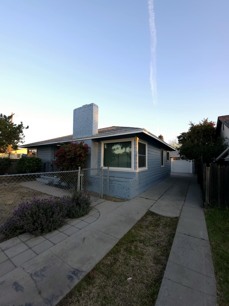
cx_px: 114
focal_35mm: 13
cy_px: 153
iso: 32
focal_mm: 2.2
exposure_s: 1/120
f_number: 1.9
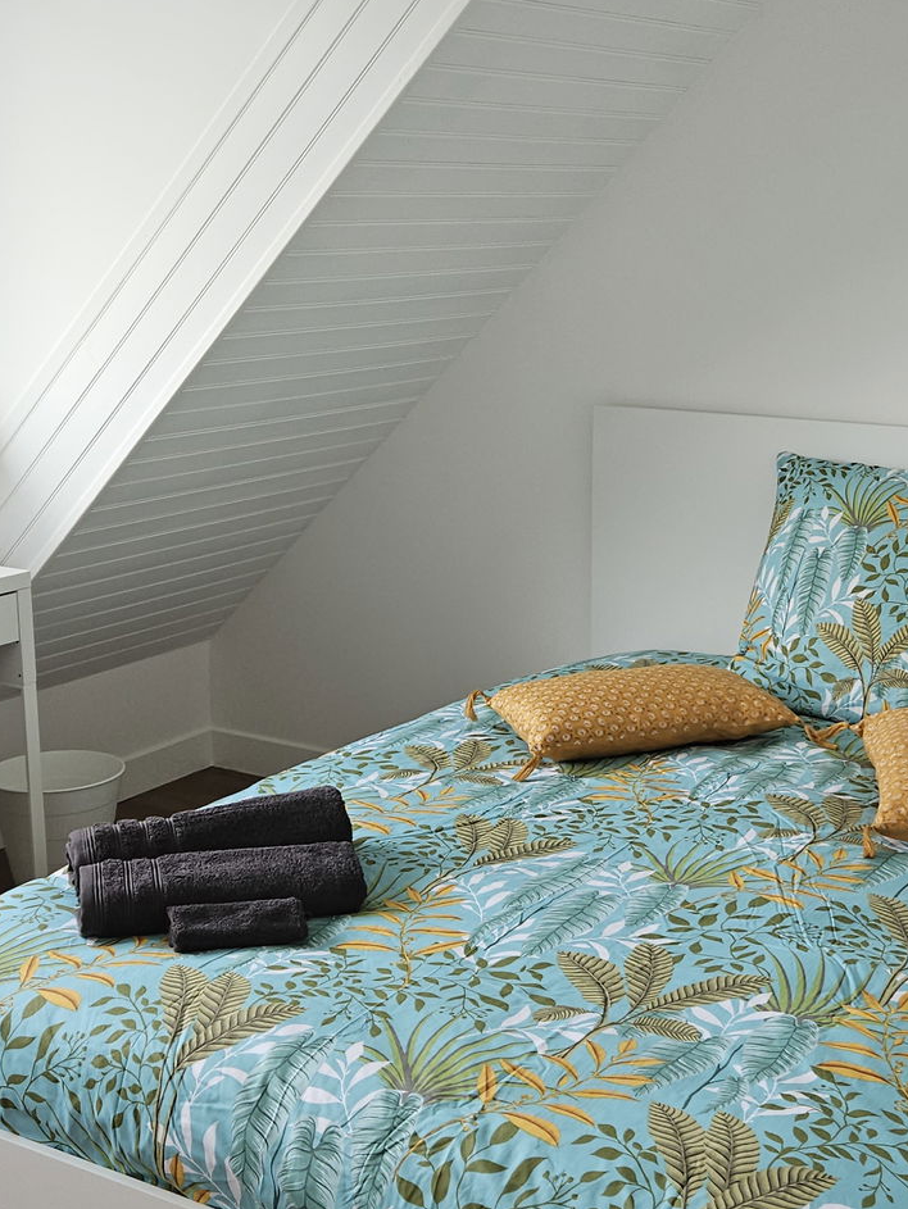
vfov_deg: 36.8
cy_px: 601
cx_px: 542
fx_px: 1817
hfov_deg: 28.0
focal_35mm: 52
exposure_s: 1/50
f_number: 1.8
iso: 32
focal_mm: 5.4
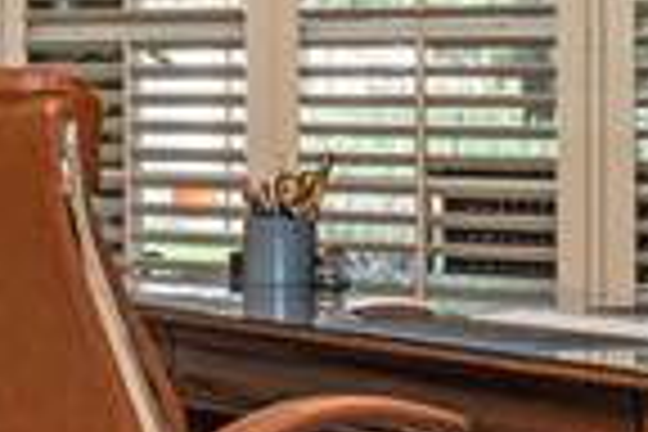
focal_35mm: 114
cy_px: 50
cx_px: -1192
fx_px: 2052
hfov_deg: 11.7
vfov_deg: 11.9
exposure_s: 1/1.67
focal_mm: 16
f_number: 11
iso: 400
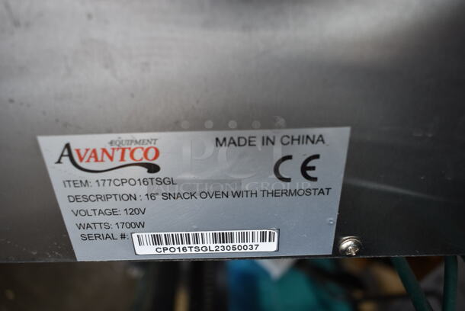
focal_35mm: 30
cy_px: 156
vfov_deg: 43.7
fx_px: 388
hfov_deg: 61.9
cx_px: 232
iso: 450
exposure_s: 1/125
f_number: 3.5
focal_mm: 20
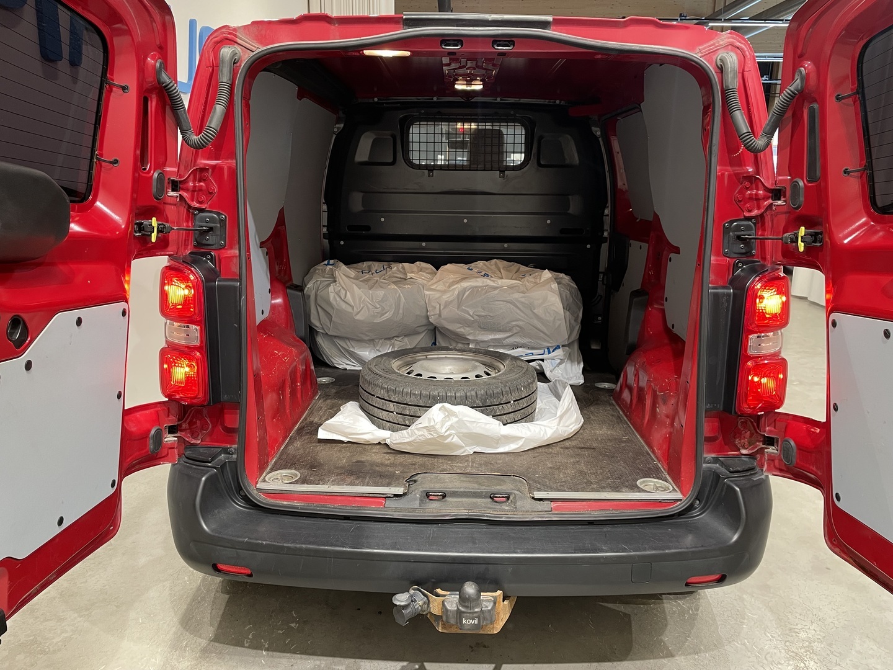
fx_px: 671
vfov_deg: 53.1
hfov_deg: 67.3
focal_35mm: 26
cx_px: 446
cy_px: 335
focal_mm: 4.2
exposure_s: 1/50
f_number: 1.6
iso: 160
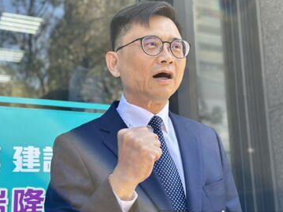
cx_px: 145
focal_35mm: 54
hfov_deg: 35.5
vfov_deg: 27.0
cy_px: 116
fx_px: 441
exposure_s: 1/409
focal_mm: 6.86
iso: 80
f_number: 1.78
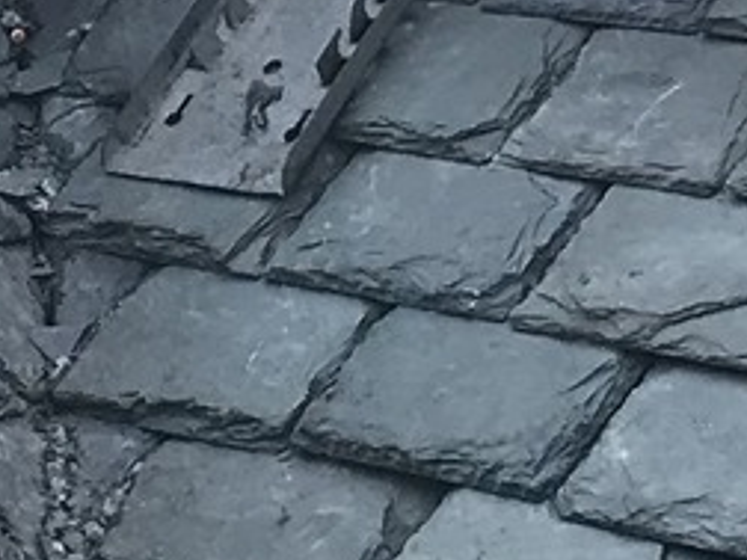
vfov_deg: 6.6
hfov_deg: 8.6
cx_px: -471
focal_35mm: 222
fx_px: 4791
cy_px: -359
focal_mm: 3.99
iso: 20
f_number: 1.8
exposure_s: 1/855
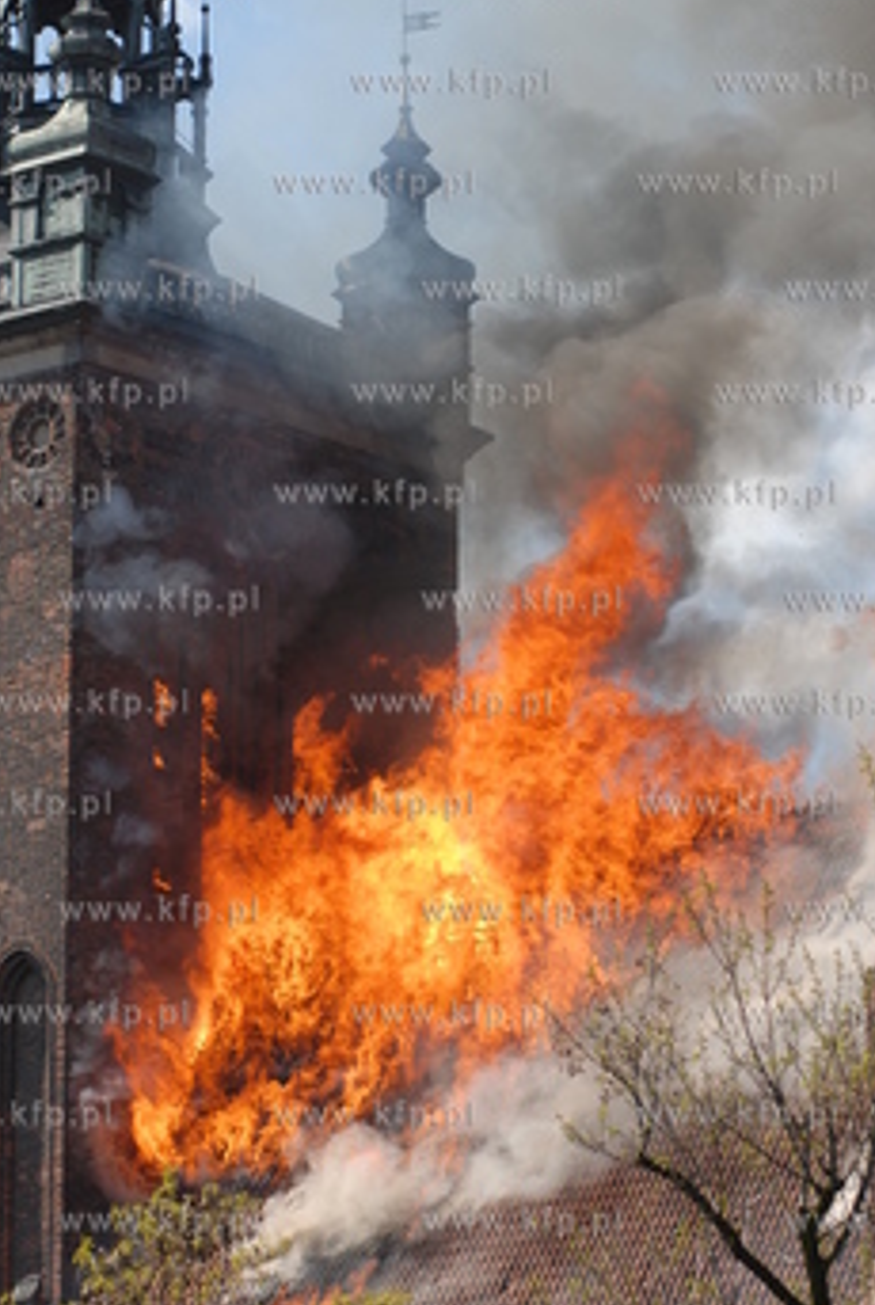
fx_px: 5083
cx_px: 403
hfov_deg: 9.8
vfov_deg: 14.6
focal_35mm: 140
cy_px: 594
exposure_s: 1/500
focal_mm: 80
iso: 100
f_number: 4.5
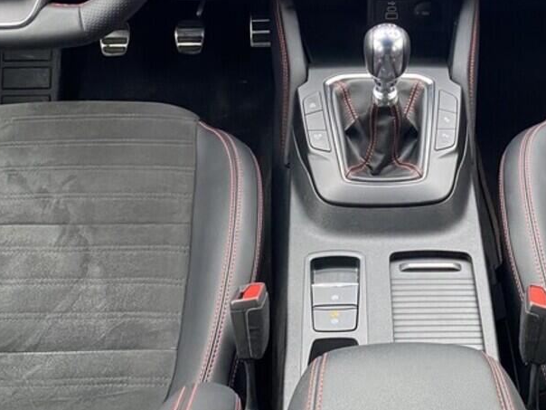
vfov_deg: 22.5
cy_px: -22
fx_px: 978
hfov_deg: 30.9
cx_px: 366
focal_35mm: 62
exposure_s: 1/60
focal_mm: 4.25
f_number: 1.8
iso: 160
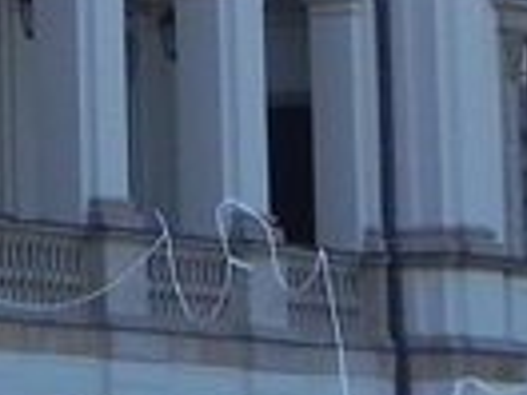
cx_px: -902
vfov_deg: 2.9
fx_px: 7780
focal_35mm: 511
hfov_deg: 3.8
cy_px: -243
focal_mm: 11.8
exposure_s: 1/287
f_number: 5.6
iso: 160
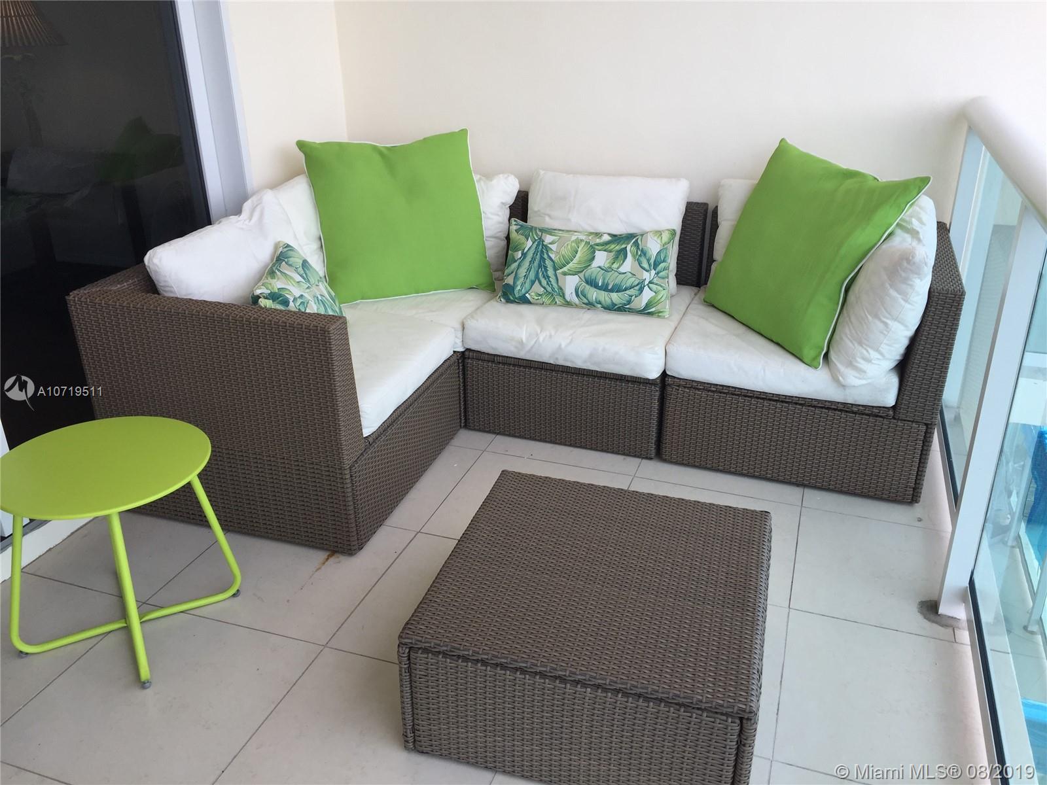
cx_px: 524
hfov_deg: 61.7
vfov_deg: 48.2
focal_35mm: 29
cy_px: 392
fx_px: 877
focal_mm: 4.15
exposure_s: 1/347
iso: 32
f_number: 2.2
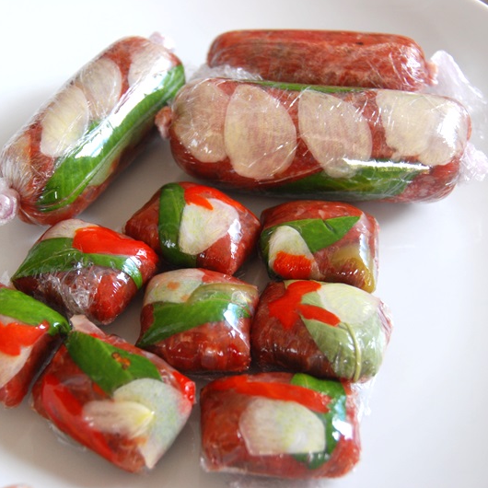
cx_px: 208
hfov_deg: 21.4
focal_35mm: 81
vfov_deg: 21.4
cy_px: 244
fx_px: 1292
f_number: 4.5
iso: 400
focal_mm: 42
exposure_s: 1/100
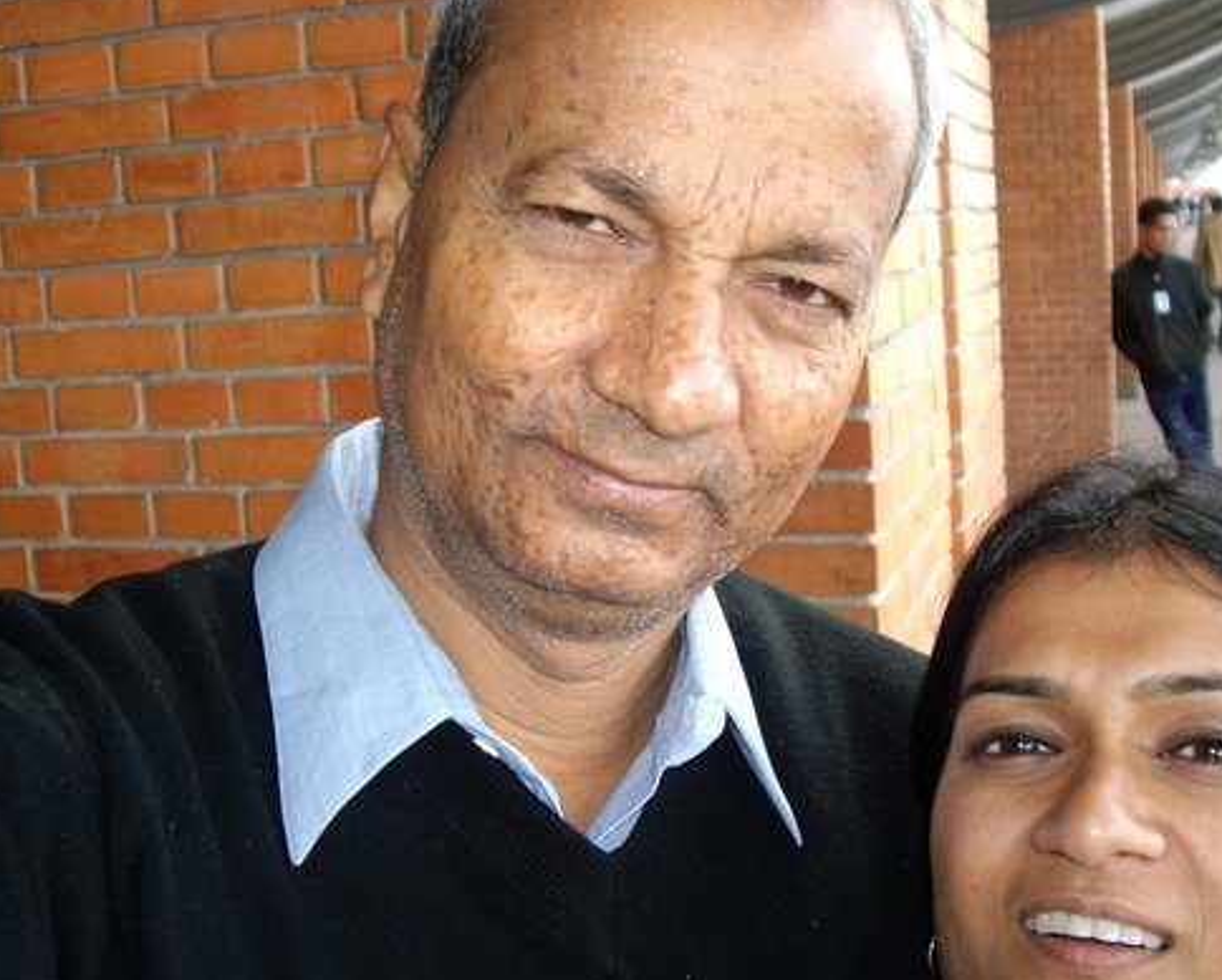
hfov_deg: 38.0
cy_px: 470
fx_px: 1774
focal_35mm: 49
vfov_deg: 30.9
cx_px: 626
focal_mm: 6.2
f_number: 2.7
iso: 100
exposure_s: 1/80
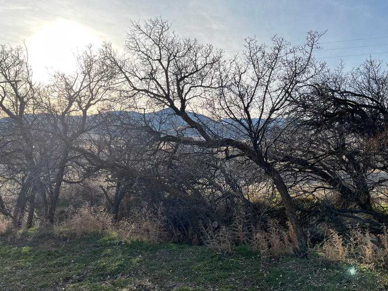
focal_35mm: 31
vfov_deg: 45.3
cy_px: 167
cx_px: 213
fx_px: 347
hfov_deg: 58.2
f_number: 1.6
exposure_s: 1/1992
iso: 50
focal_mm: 5.1
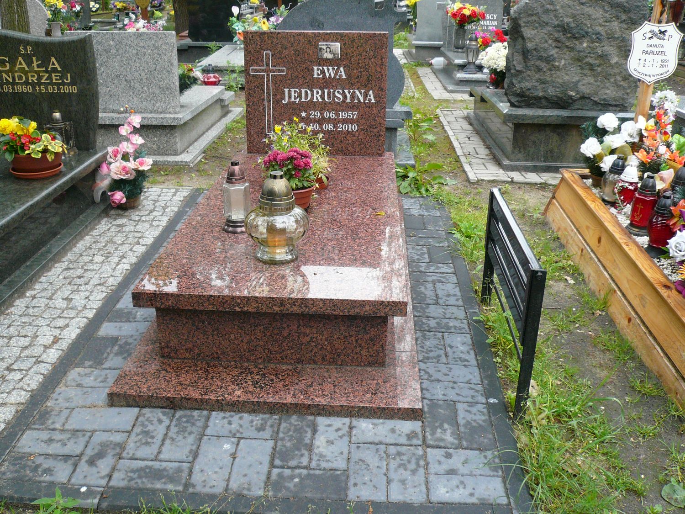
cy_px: 257
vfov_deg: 42.9
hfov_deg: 55.4
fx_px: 653
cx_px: 342
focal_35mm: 33
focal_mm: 4.6
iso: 100
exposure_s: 1/125
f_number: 2.8
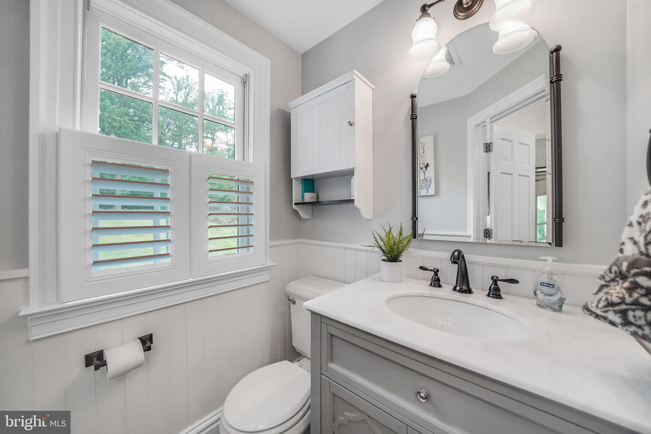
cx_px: 326
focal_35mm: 12
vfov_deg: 90.0
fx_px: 217
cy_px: 217
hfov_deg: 112.6
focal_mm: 12
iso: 320
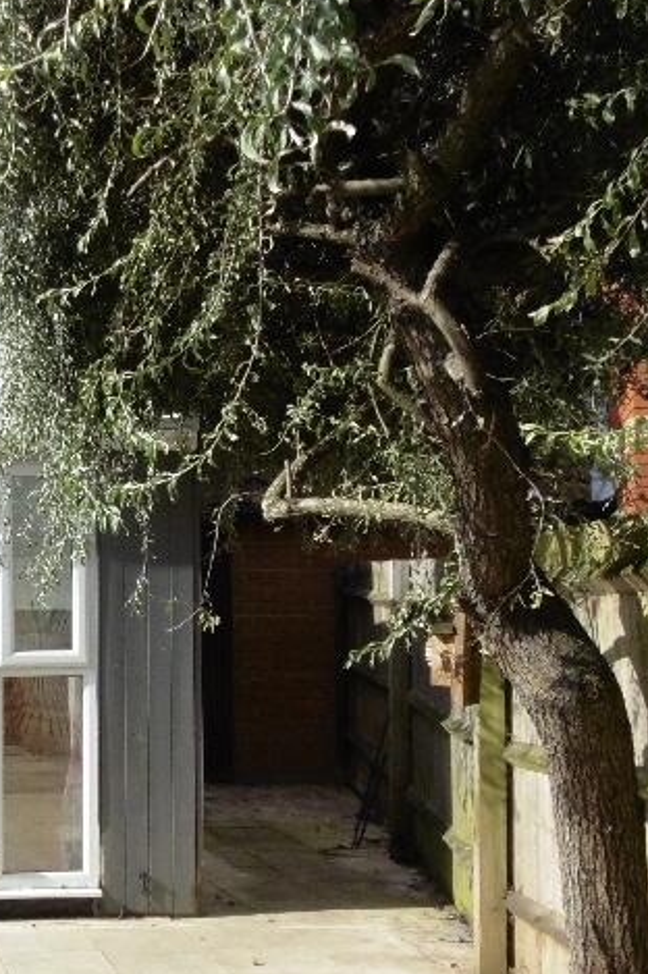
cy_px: 534
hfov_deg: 25.1
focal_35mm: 50
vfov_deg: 39.6
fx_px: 1352
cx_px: -64
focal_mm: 4
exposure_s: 1/125
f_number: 8.6
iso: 100
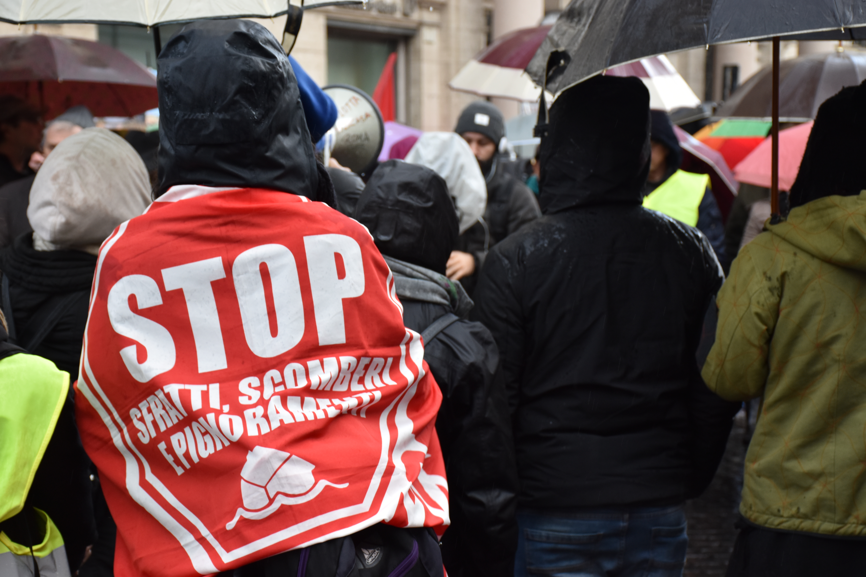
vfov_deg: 17.5
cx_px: 433
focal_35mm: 78
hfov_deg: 26.0
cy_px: 288
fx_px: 1876
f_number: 6.3
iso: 500
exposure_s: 1/125
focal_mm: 52
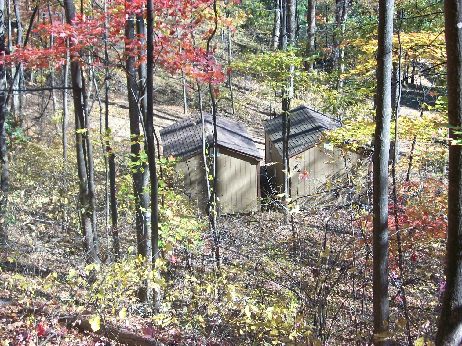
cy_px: 173
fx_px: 881
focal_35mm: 66
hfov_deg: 29.4
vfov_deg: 22.3
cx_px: 231
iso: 80
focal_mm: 11
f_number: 4.1
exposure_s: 1/100
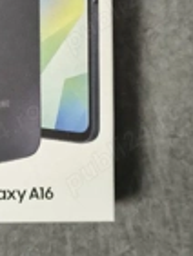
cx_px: 18
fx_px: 505
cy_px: 27
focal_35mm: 68
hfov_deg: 21.2
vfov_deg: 27.5
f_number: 1.8
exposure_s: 1/100
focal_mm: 5.56
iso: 834
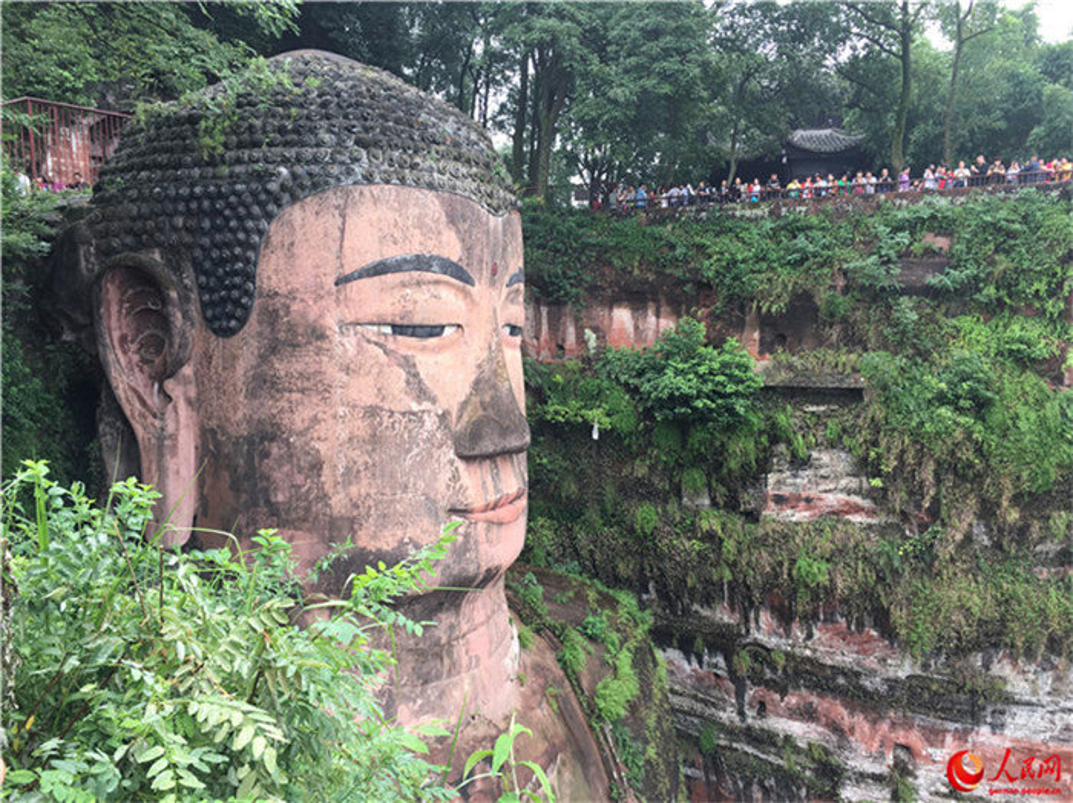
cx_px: 536
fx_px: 898
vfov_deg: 48.2
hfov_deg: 61.7
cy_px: 402
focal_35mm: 29
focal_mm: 4.15
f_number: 2.2
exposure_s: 1/50
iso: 25
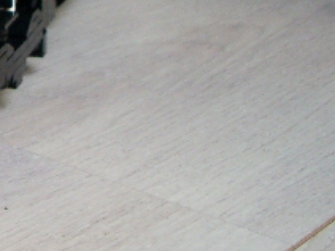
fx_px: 1025
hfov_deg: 17.2
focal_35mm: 106
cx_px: -122
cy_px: 37
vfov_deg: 13.8
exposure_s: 1/60
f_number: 2.6
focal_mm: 5.8
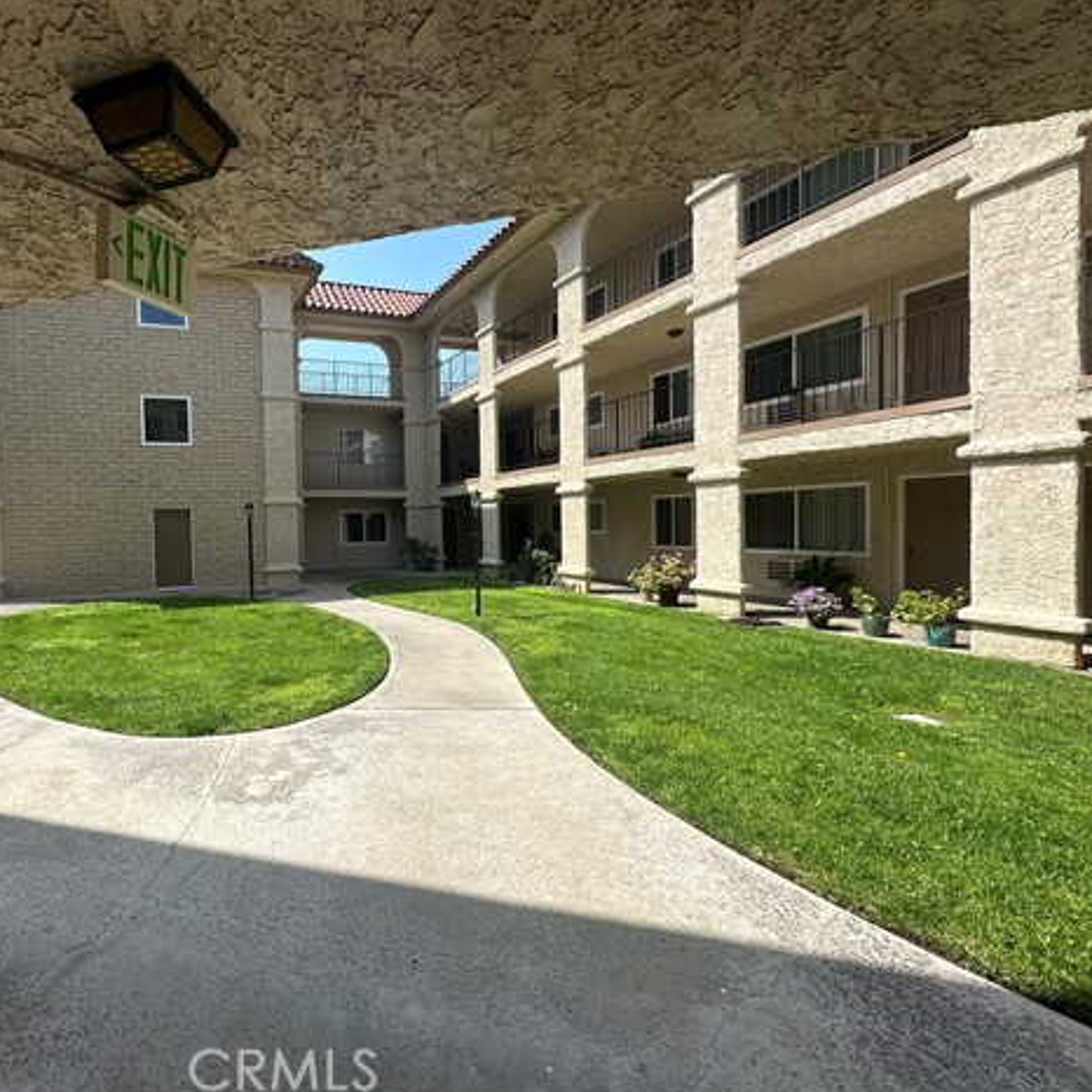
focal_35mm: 17
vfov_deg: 84.0
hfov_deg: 81.2
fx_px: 607
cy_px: 541
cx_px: 366
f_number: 2.2
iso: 50
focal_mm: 2.22
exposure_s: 1/1553
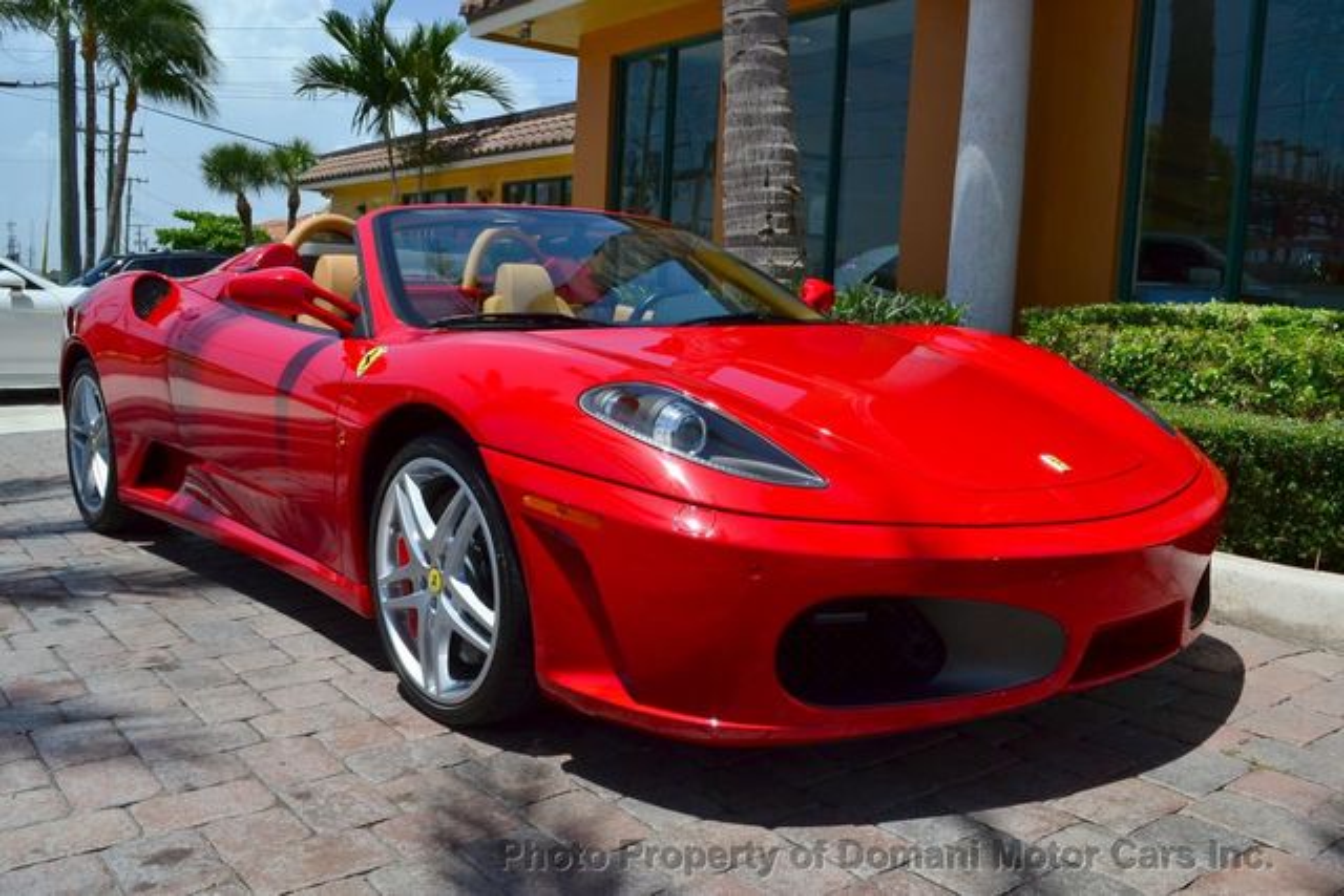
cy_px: 448
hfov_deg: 61.9
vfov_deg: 43.6
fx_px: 1120
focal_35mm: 30
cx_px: 672
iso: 800
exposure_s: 1/800
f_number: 14
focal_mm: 20
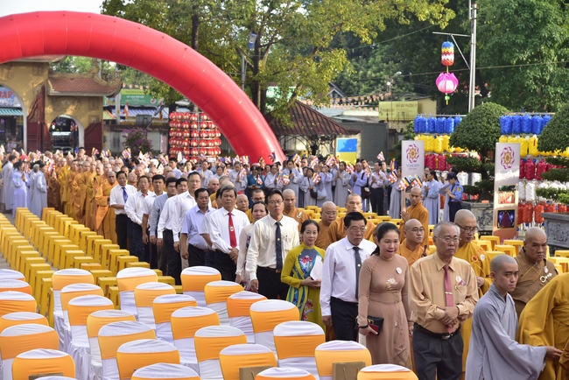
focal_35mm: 82
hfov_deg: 24.8
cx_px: 284
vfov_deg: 16.7
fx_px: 1297
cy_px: 190
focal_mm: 82
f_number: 6.3
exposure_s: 1/200
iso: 320
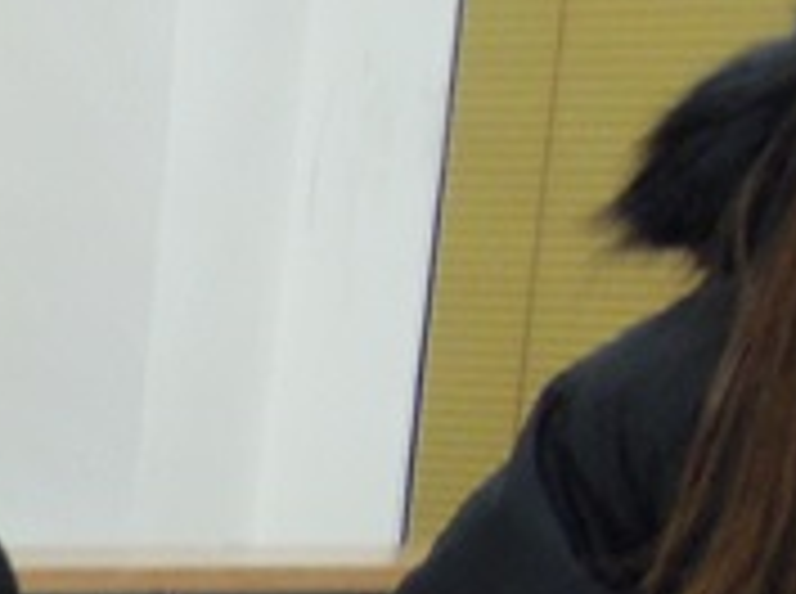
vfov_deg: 8.8
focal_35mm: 158
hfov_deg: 10.5
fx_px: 3626
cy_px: 1208
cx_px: -1214
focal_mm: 5.5
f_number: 3
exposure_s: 1/50
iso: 280
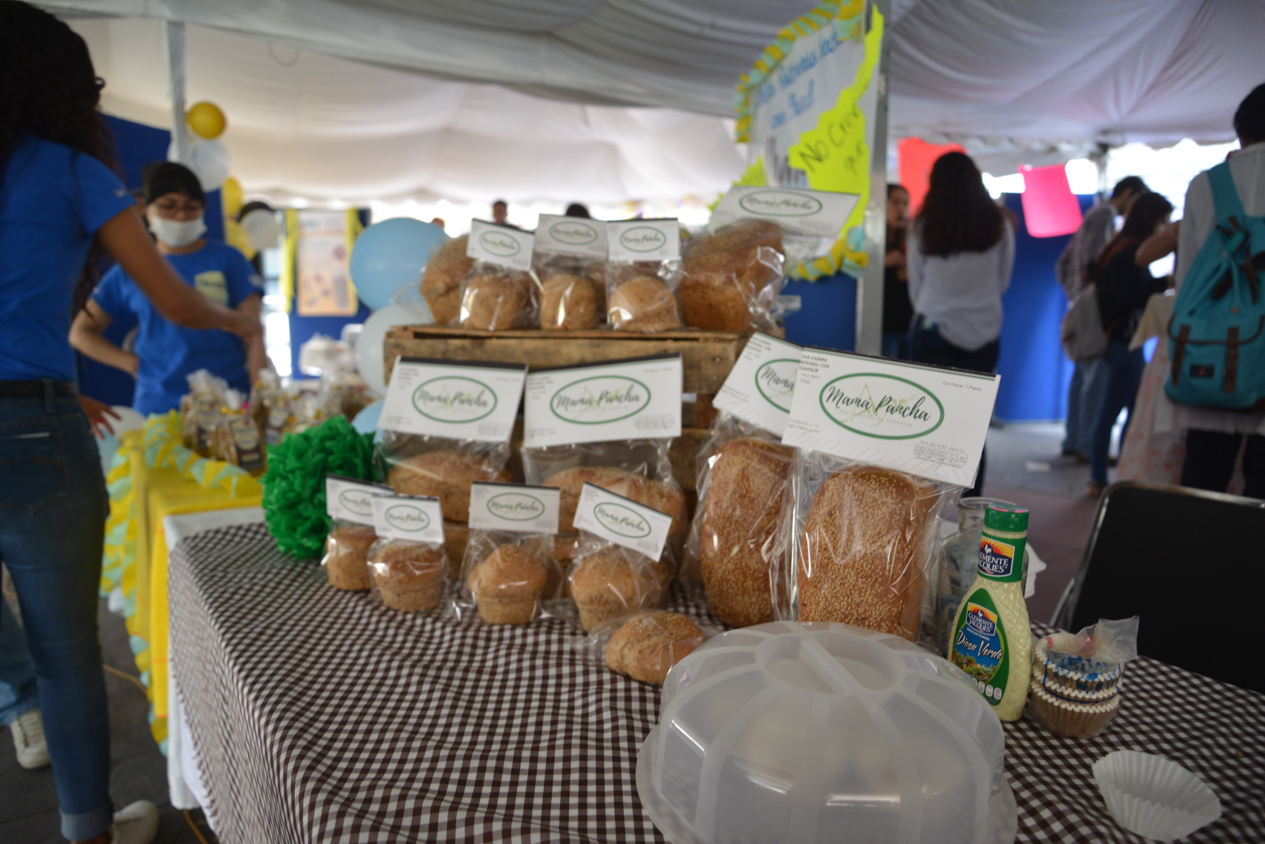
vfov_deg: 53.2
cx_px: 632
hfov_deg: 73.7
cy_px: 422
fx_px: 844
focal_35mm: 24
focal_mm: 24
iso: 400
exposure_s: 1/60
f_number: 4
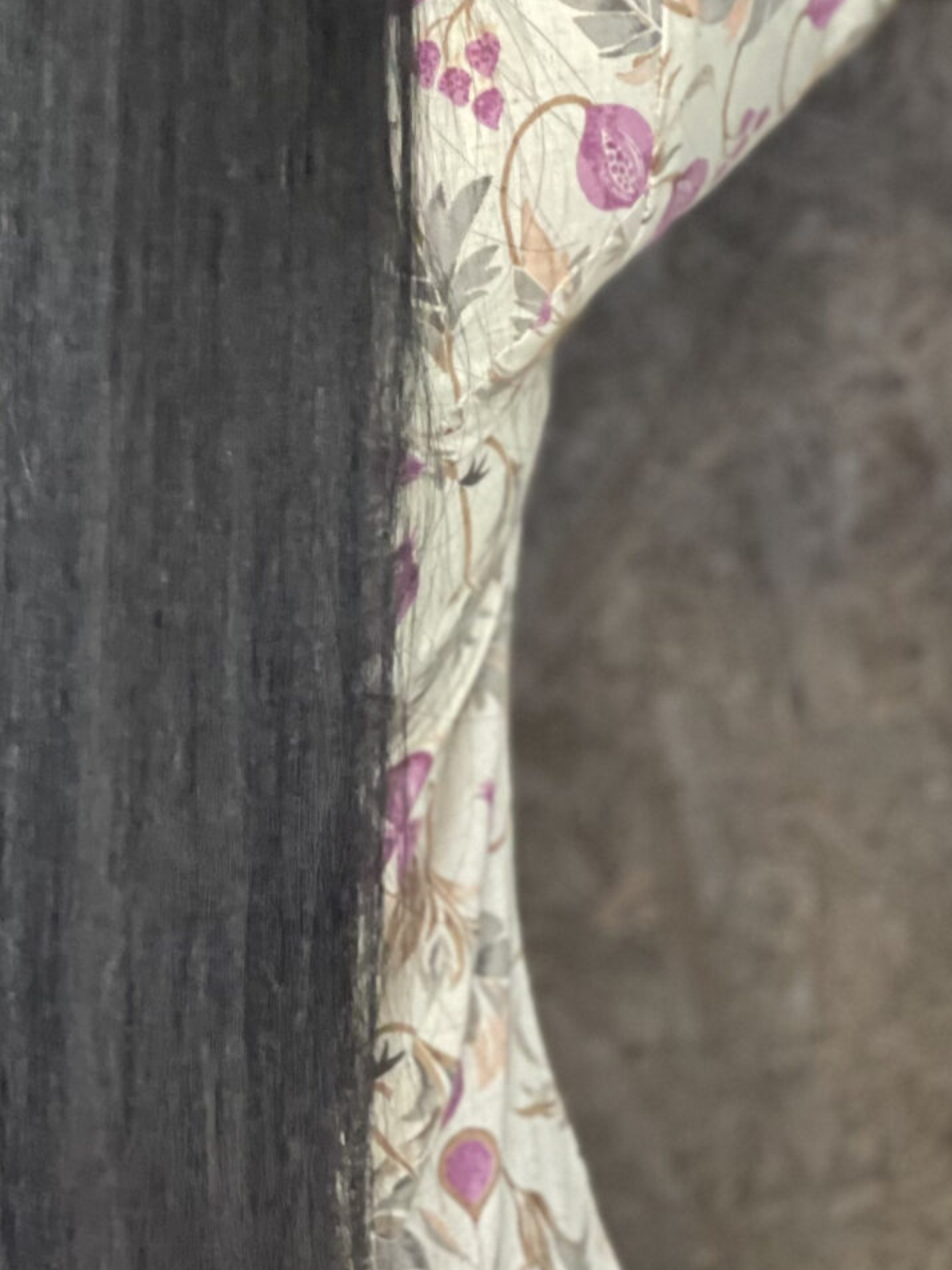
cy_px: -35
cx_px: -235
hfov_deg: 8.5
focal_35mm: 172
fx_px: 6311
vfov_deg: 11.4
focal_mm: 7.5
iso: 320
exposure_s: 1/35
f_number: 2.2
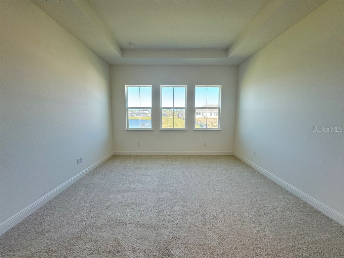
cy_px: 129
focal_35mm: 14
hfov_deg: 102.1
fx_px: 139
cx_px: 172
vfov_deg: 85.7
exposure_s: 1/120
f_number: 2.2
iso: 125
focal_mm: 2.22
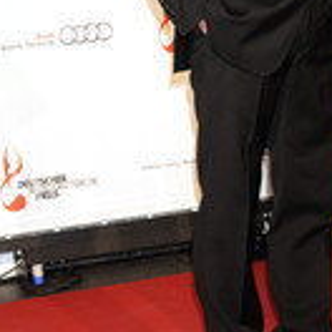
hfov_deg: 11.2
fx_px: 1671
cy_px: 30
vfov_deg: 11.3
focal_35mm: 154
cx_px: 327
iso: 640
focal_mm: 60
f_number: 5.6
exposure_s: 1/160
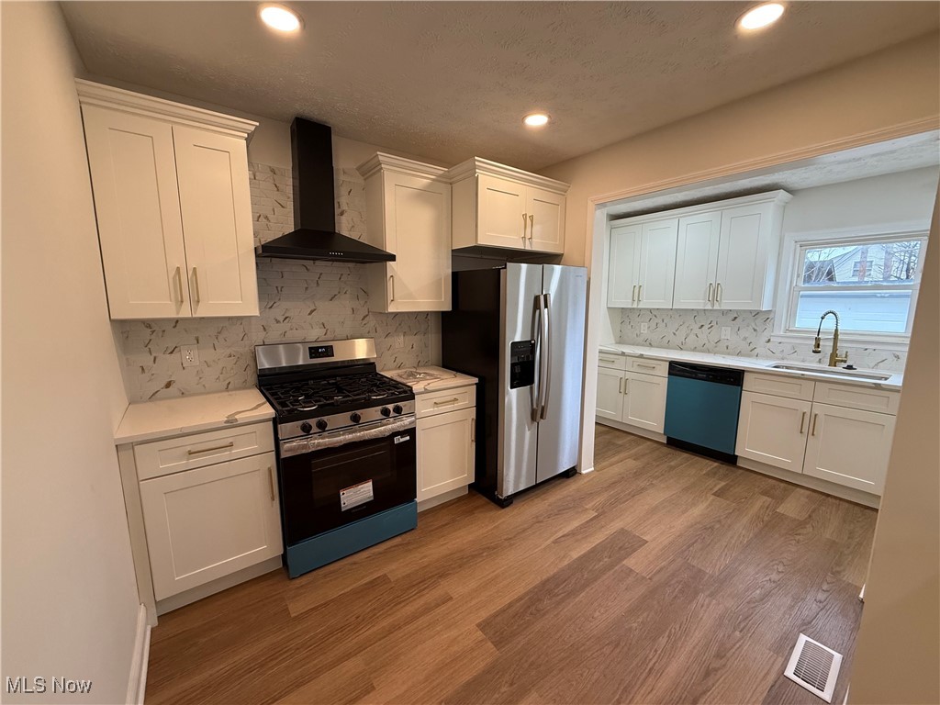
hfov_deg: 102.1
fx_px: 380
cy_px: 352
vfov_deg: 85.7
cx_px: 470
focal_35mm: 14
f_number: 2.2
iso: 200
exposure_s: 1/120
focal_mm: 2.22
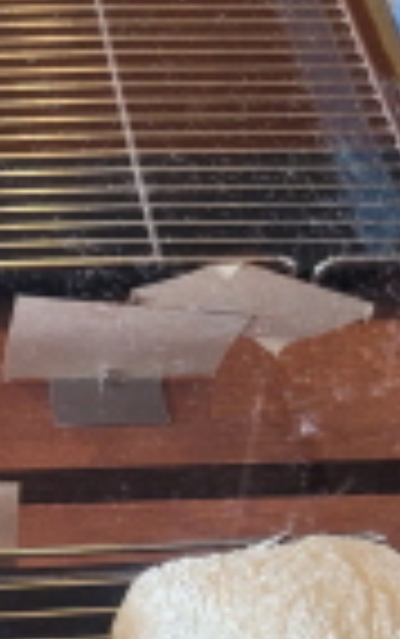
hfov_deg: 13.1
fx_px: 1688
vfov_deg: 20.0
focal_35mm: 97
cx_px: -83
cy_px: 774
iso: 160
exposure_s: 1/120
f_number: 1.8
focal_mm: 5.4
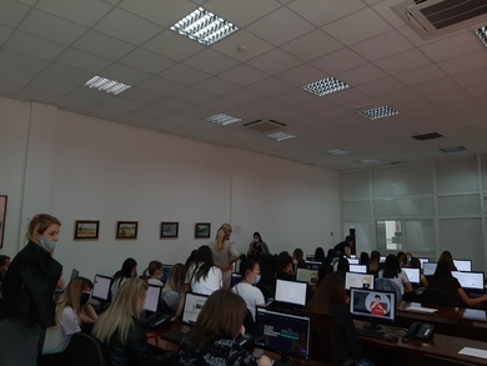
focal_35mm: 26
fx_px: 366
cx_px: 244
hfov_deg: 67.3
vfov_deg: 53.1
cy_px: 183
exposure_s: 1/100
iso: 80
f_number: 1.7
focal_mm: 3.93
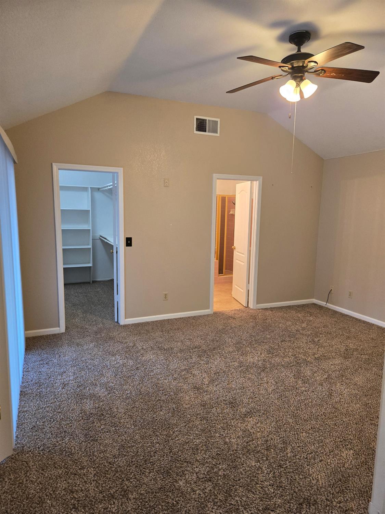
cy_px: 257
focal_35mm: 23
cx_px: 192
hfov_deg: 58.9
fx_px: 341
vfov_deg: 73.9
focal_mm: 5.4
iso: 400
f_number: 1.8
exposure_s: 1/120
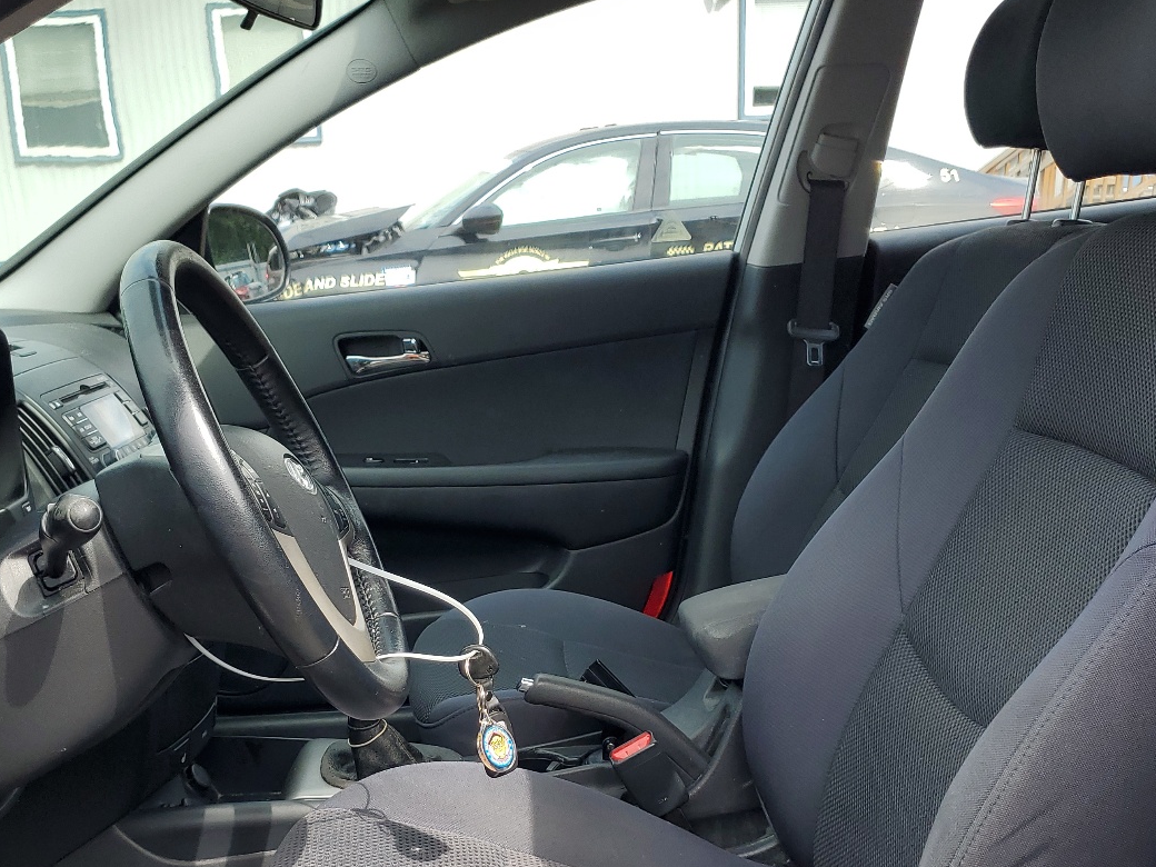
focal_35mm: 40
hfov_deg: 46.4
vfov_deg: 35.1
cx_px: 441
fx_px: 1336
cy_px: 657
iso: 50
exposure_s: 1/909
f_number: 1.5
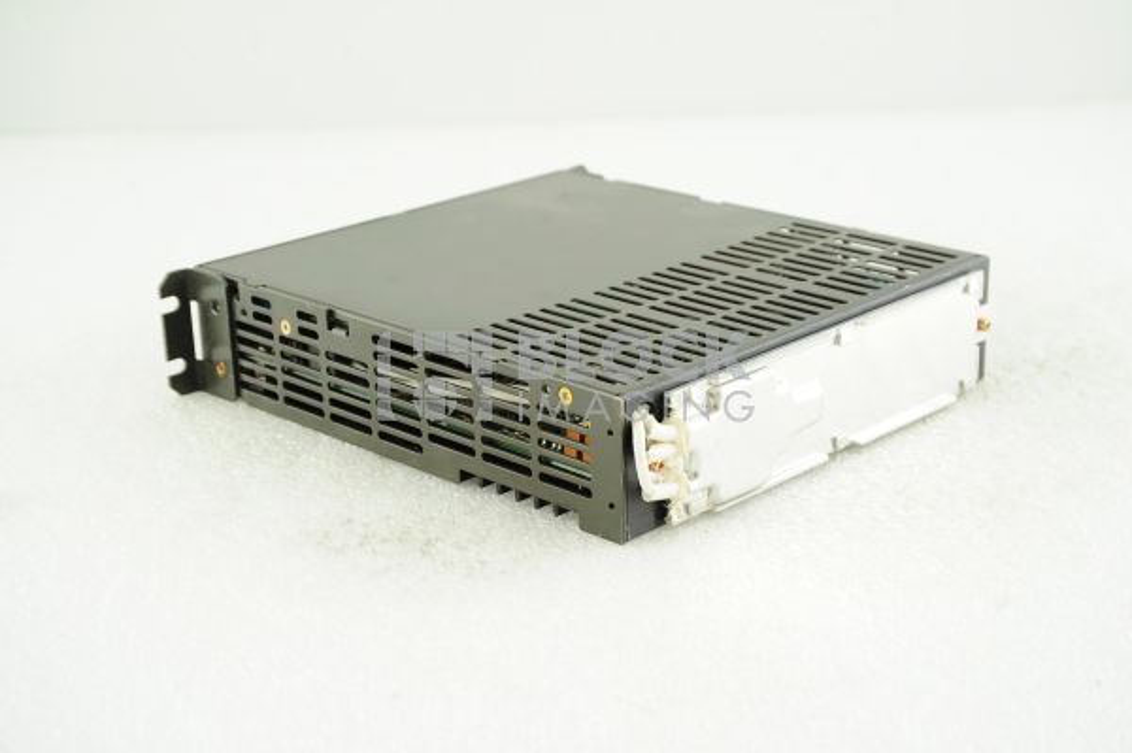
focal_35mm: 65
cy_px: 376
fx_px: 2042
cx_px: 566
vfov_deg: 20.9
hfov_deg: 31.0
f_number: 9
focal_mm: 65
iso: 1600
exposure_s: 1/125
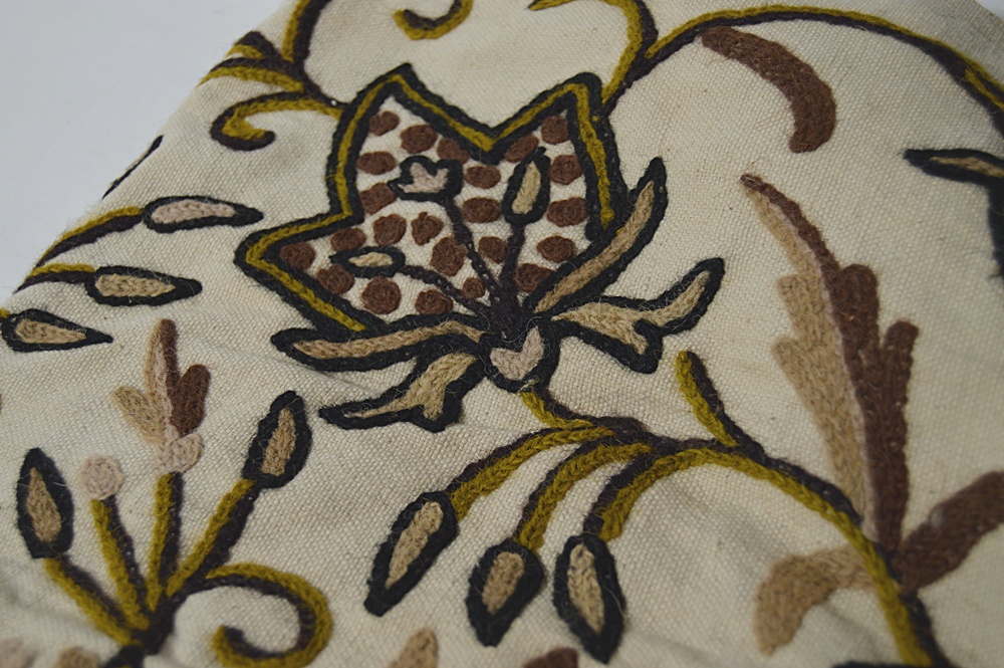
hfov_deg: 42.4
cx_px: 502
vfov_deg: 28.9
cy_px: 334
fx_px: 1296
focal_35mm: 46
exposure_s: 1/60
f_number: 4.2
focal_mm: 31
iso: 450
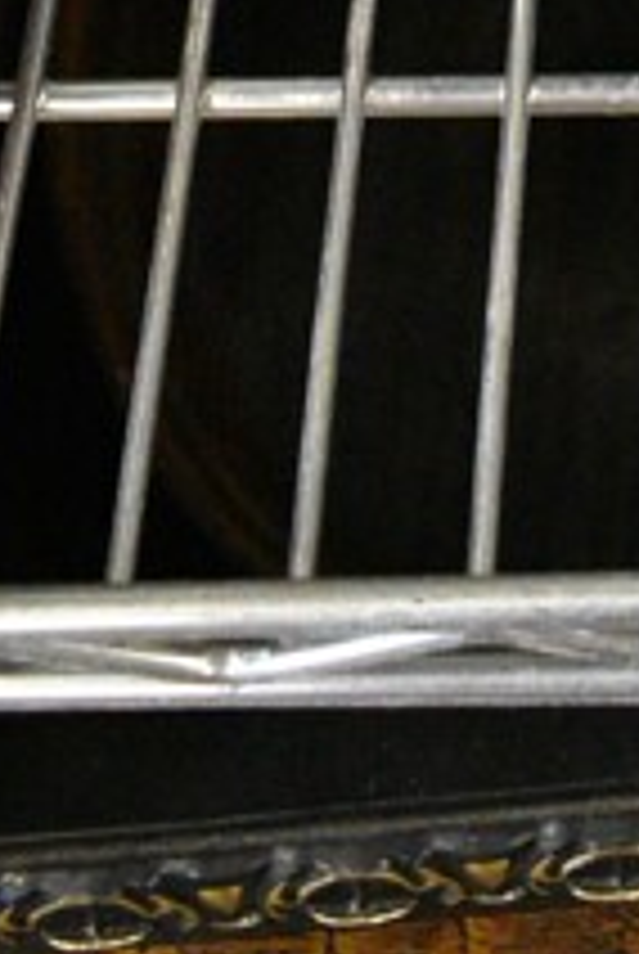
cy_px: -1091
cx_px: 1112
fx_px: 3423
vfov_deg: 13.2
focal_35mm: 129
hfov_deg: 10.1
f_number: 5.6
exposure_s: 1/125
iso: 6400
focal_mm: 20
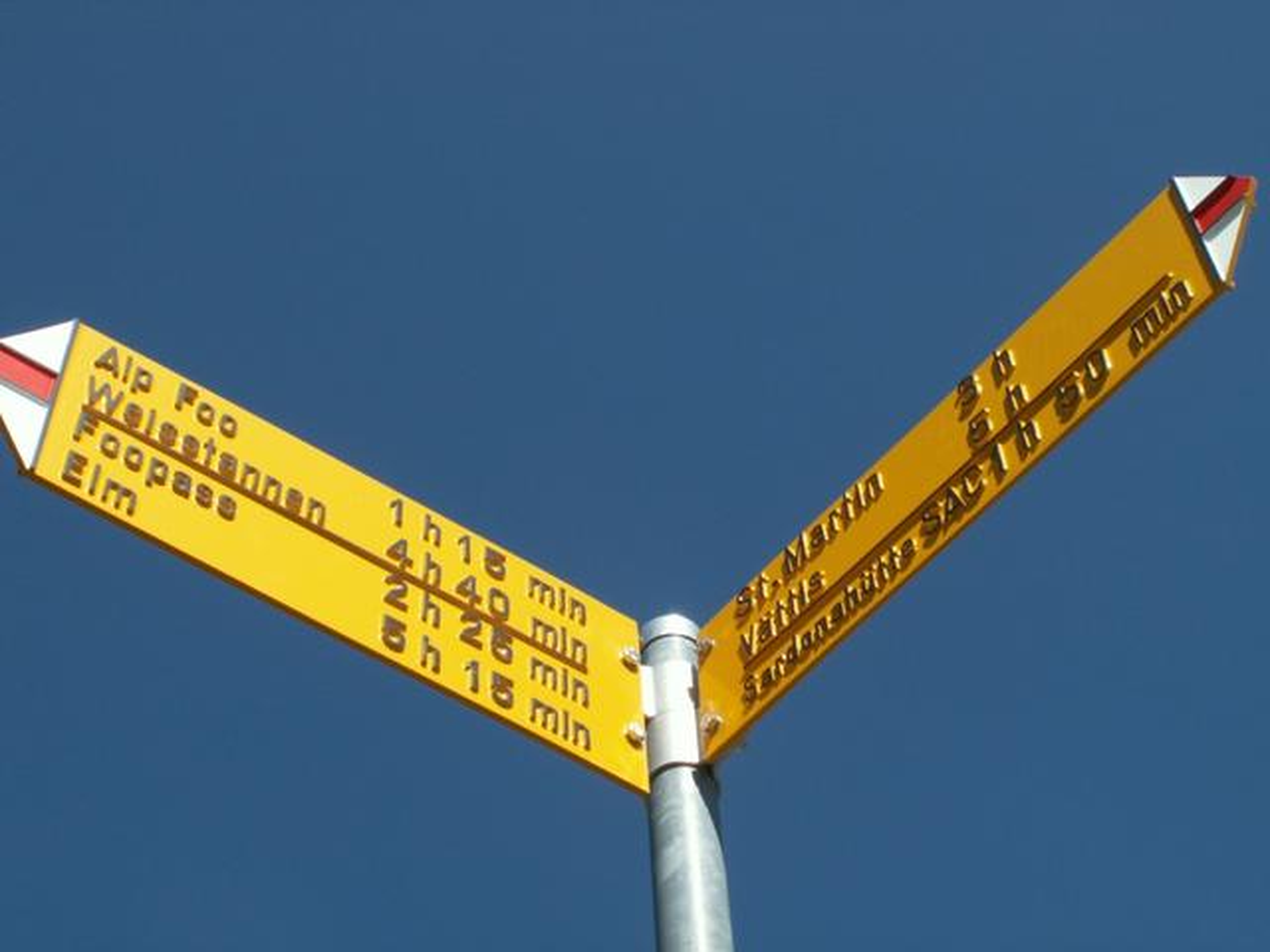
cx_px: 635
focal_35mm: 64
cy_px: 476
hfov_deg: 30.3
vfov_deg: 22.9
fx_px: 2348
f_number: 6.3
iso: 50
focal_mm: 10.74
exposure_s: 1/200
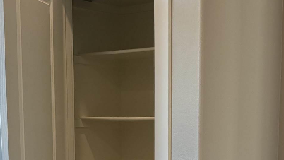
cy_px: 243
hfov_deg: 23.2
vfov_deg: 12.5
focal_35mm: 92
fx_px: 693
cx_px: 143
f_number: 1.6
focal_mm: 5.96
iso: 100
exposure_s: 1/154
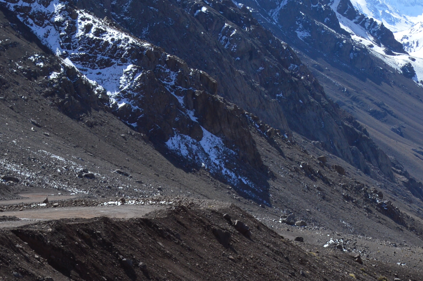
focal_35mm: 122
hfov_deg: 16.5
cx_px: 414
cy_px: -18
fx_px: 1432
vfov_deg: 11.1
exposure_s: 1/250
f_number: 8
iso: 100
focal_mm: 24
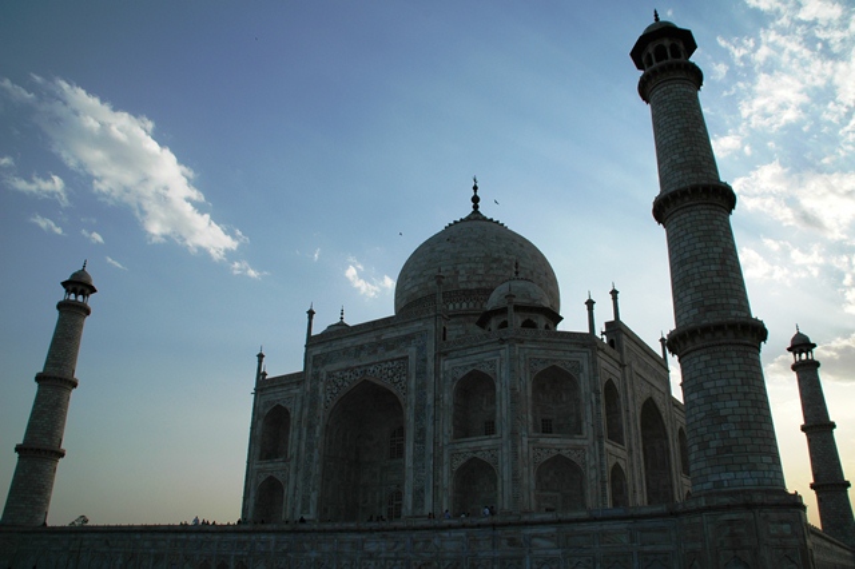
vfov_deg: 47.9
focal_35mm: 27
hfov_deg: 67.4
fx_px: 641
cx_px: 428
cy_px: 284
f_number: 10
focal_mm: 18
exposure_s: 1/320
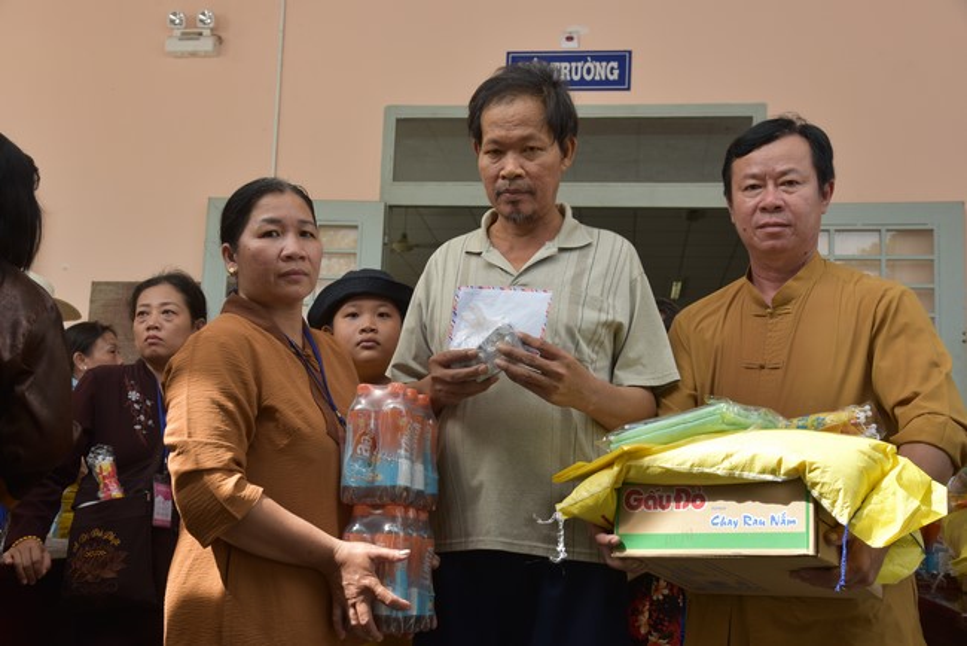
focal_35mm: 40
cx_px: 484
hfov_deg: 48.4
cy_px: 323
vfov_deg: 33.4
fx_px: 1075
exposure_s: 1/250
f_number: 8
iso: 320
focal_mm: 40
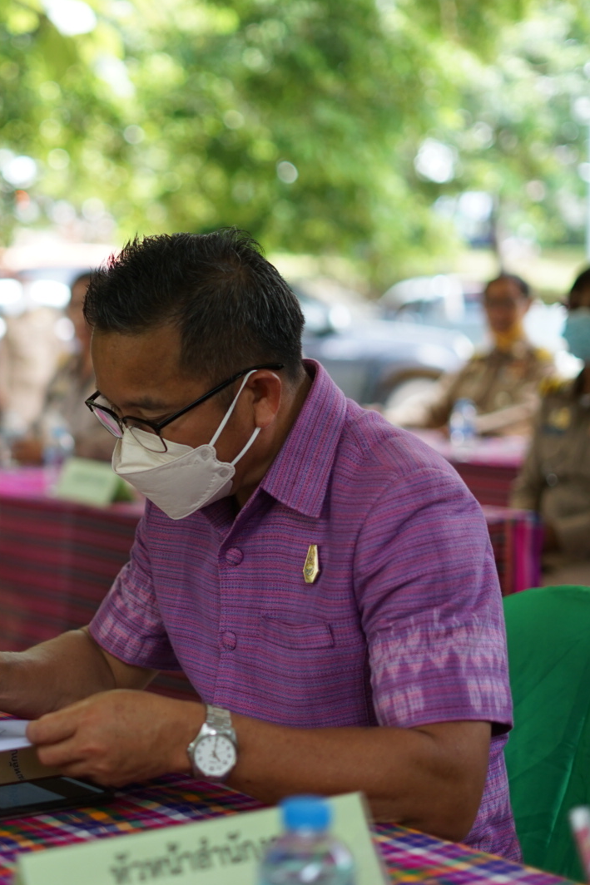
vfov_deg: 26.7
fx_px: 1869
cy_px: 439
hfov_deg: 17.8
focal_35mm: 76
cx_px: 101
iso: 400
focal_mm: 50
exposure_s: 1/800
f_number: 2
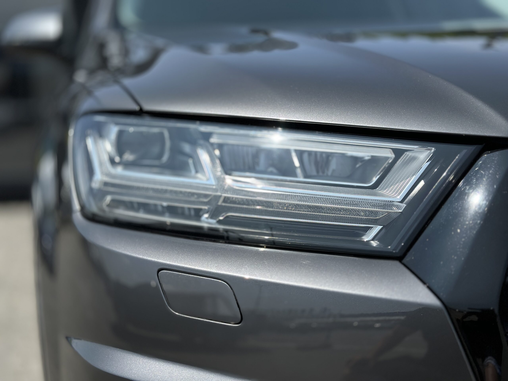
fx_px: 704
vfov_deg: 30.3
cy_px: 190
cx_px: 254
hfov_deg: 39.7
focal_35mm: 48
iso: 100
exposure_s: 1/9804
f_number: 1.78
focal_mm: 6.86
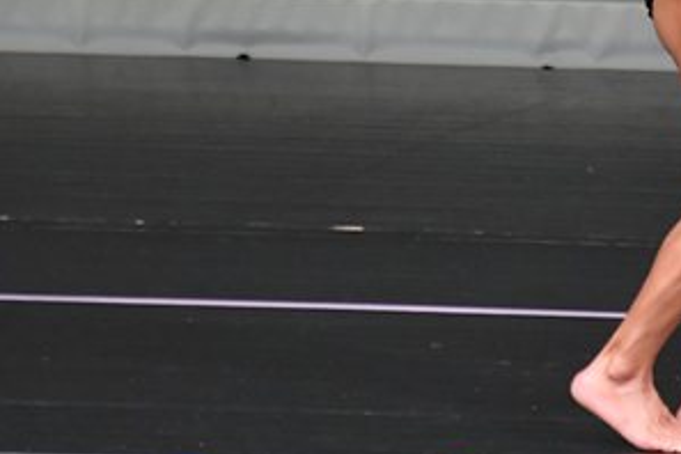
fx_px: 18518
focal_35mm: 979
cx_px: 739
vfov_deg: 1.4
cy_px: -39
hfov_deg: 2.1
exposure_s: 1/400
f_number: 5.6
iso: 4000
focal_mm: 250
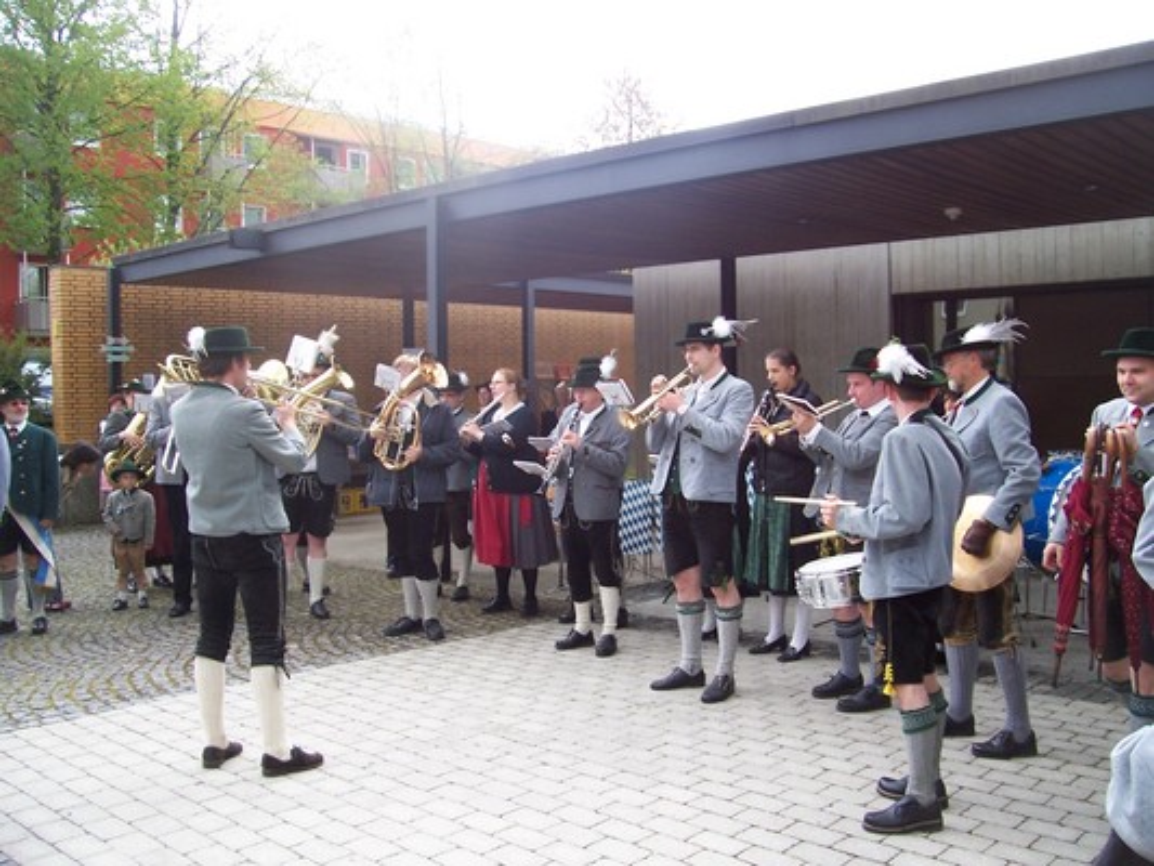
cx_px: 577
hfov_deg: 53.9
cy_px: 433
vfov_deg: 41.8
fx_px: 1134
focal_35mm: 34
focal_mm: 5.6
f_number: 2.7
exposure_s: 1/180
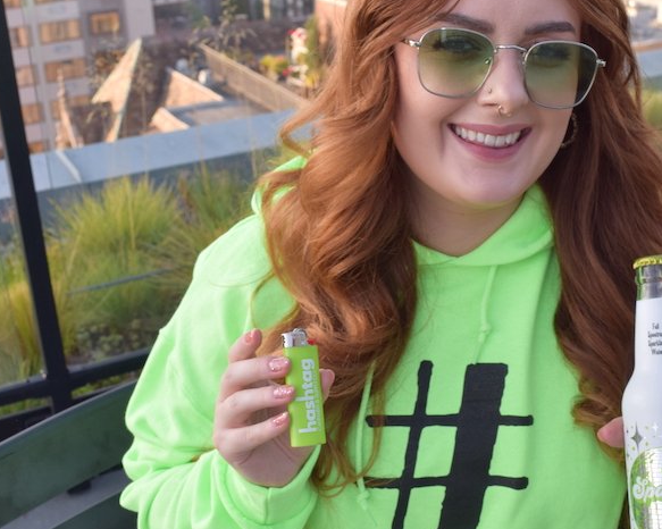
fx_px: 1136
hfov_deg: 32.4
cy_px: 334
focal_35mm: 58
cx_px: 378
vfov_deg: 26.1
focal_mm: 24
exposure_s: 1/250
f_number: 8
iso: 400
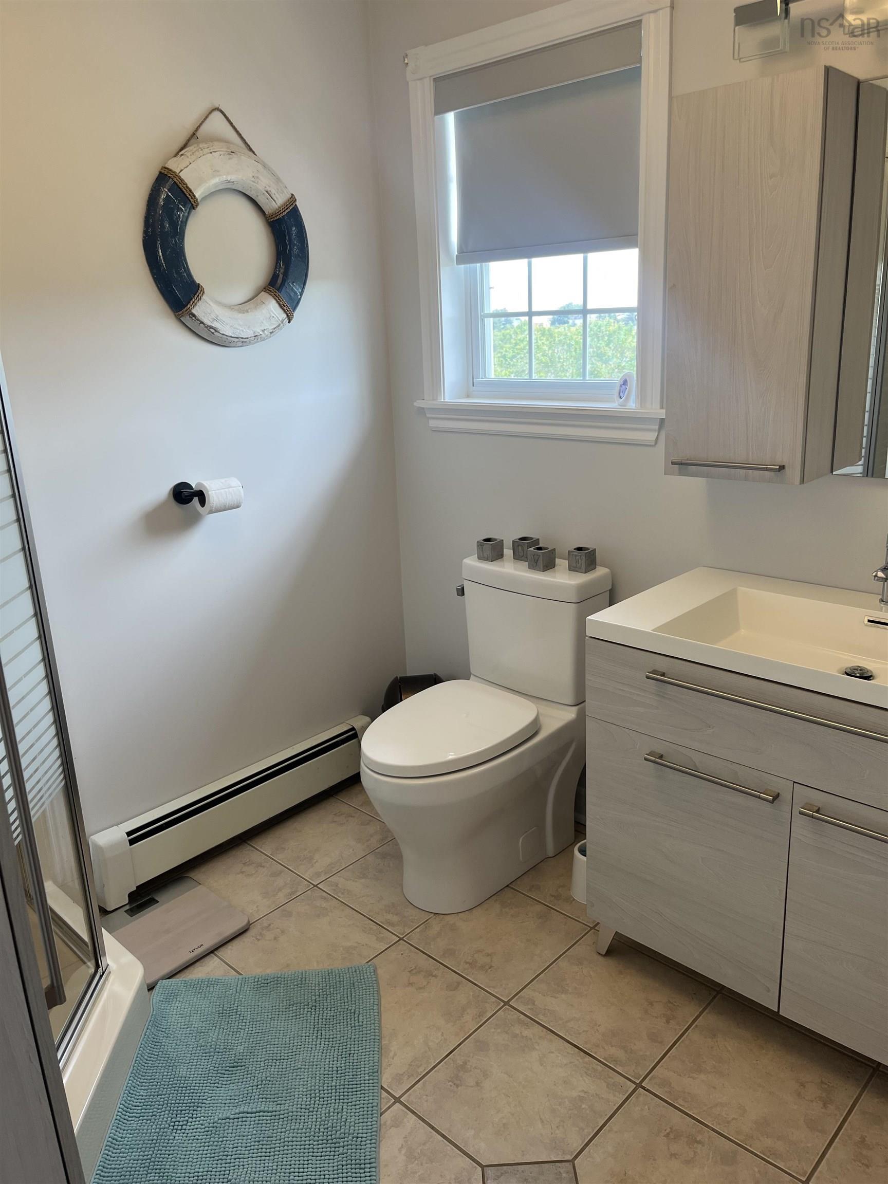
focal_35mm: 26
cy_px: 592
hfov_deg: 53.1
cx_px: 444
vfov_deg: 67.3
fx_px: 889
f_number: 1.6
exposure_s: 1/120
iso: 50
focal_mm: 5.1
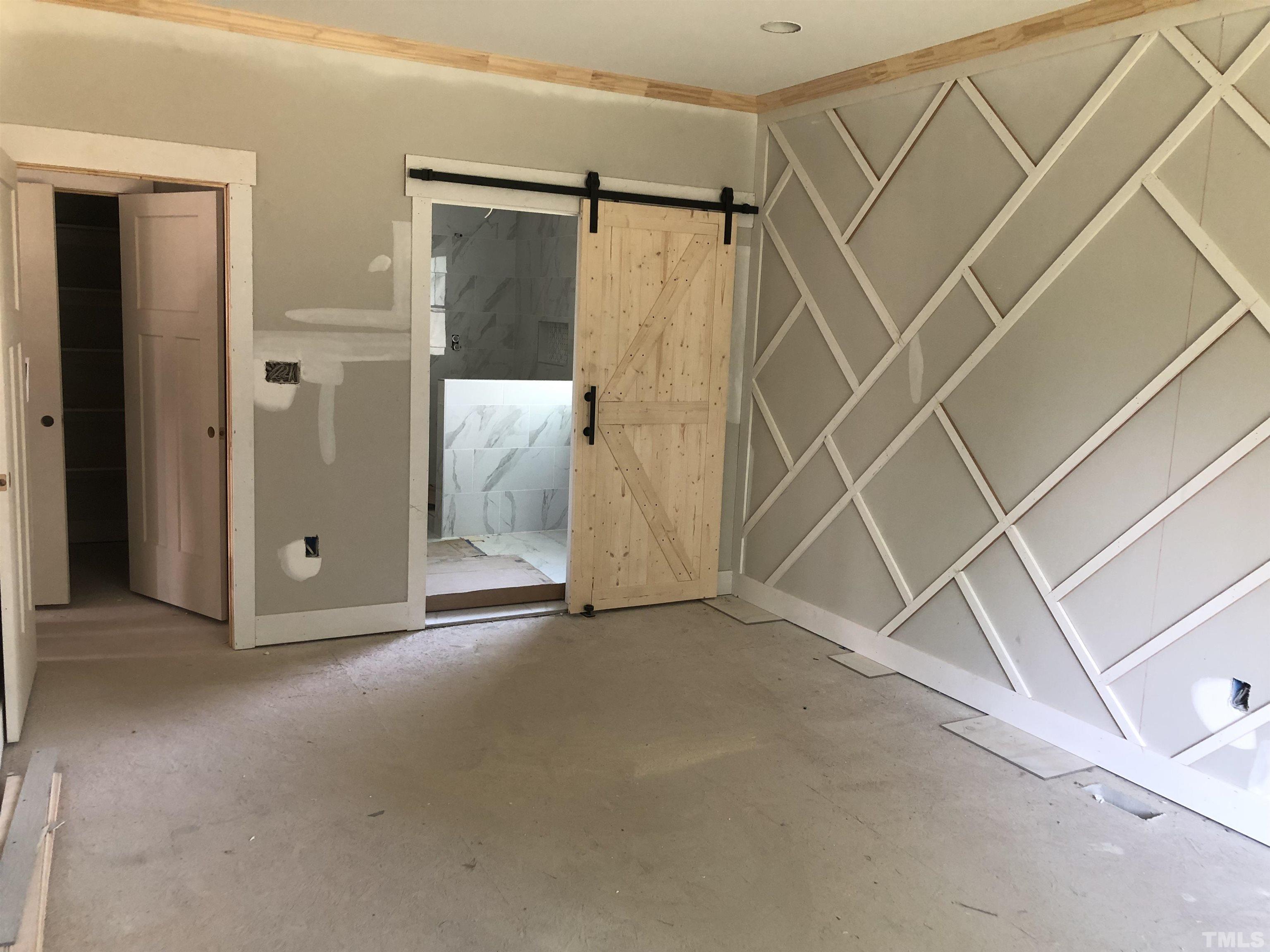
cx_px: 635
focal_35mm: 28
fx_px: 1027
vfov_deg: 49.7
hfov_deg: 63.4
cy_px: 476
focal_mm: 4
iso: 40
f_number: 1.8
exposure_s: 1/17
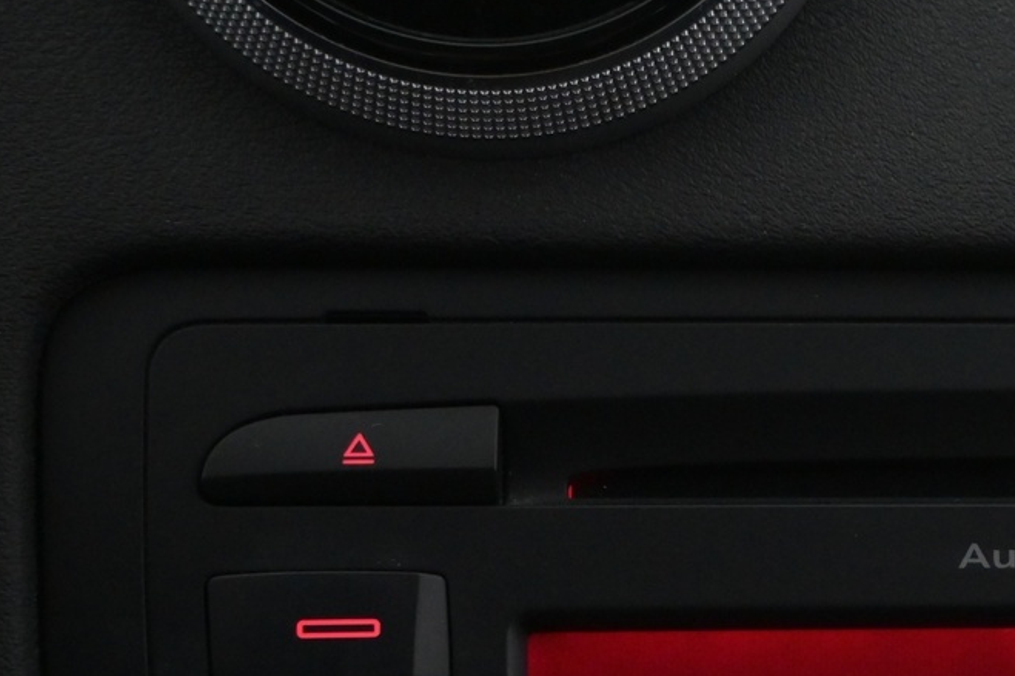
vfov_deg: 14.4
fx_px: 2600
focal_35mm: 92
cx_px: 1103
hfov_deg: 21.1
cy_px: 785
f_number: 4.2
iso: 2500
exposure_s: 1/80
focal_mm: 25
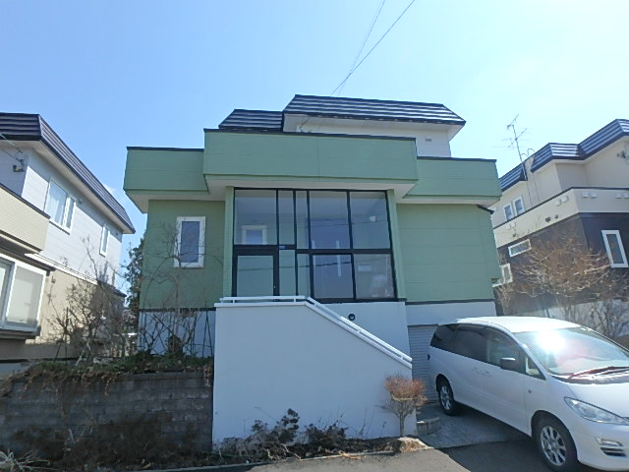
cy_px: 236
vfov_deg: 63.4
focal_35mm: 21
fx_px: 382
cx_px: 314
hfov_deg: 79.0
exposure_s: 1/400
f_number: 6
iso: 125
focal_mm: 3.7
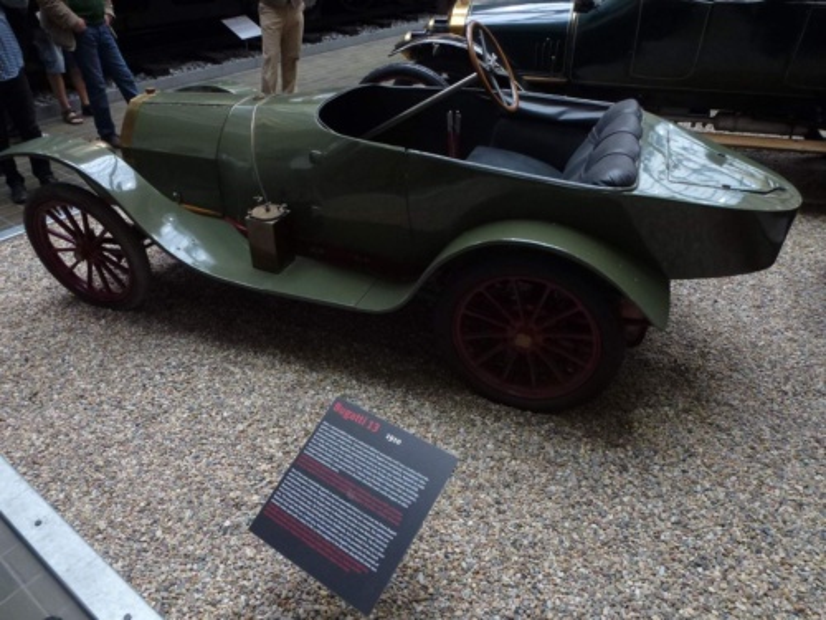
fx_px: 573
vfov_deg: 56.8
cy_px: 310
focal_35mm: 24
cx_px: 413
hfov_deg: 71.6
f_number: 3.3
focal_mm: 4.3
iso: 200
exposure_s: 1/13
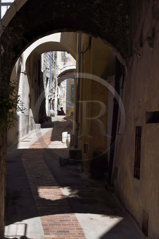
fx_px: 464
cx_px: 80
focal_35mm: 70
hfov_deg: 19.4
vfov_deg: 28.8
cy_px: 120
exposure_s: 1/200
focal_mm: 70
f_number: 11
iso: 200
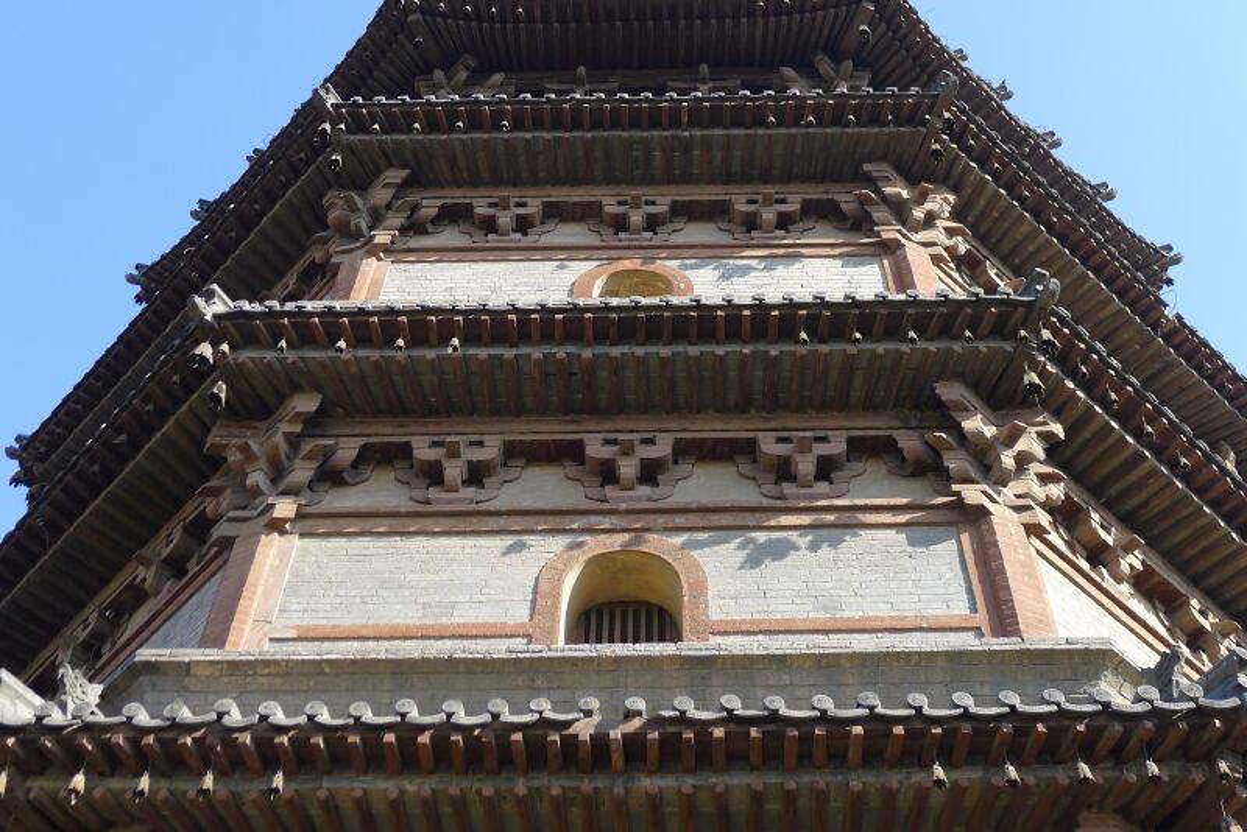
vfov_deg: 31.2
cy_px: 416
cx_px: 624
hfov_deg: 45.4
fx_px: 1490
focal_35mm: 43
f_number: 2.8
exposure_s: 1/400
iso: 80
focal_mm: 9.2
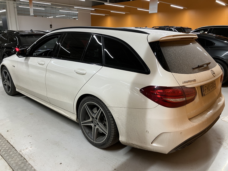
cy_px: 86
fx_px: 184
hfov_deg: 63.4
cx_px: 114
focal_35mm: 28
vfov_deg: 49.7
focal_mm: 3.99
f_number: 1.8
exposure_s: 1/50
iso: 40
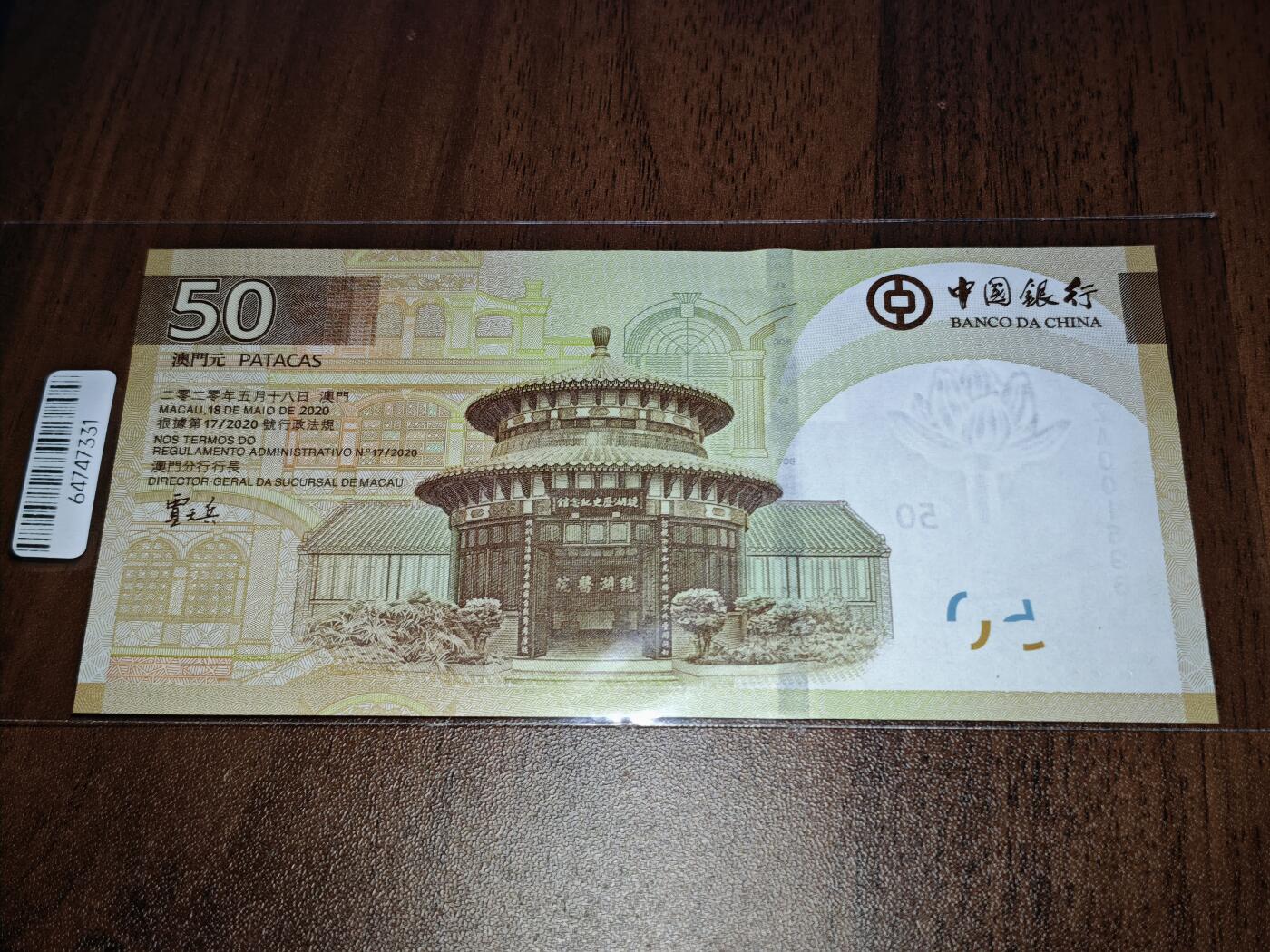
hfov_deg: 38.2
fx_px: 1834
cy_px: 476
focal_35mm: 50
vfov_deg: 29.1
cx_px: 635
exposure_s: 1/100
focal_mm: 5.85
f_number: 1.63
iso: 160
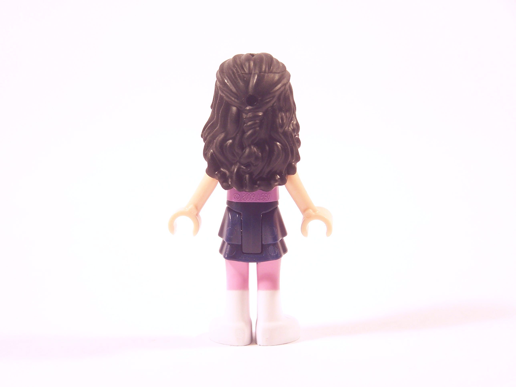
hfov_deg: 16.8
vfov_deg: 12.7
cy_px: 194
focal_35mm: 117
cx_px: 258
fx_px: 1744
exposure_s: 1/15
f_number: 3.2
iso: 100
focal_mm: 19.4
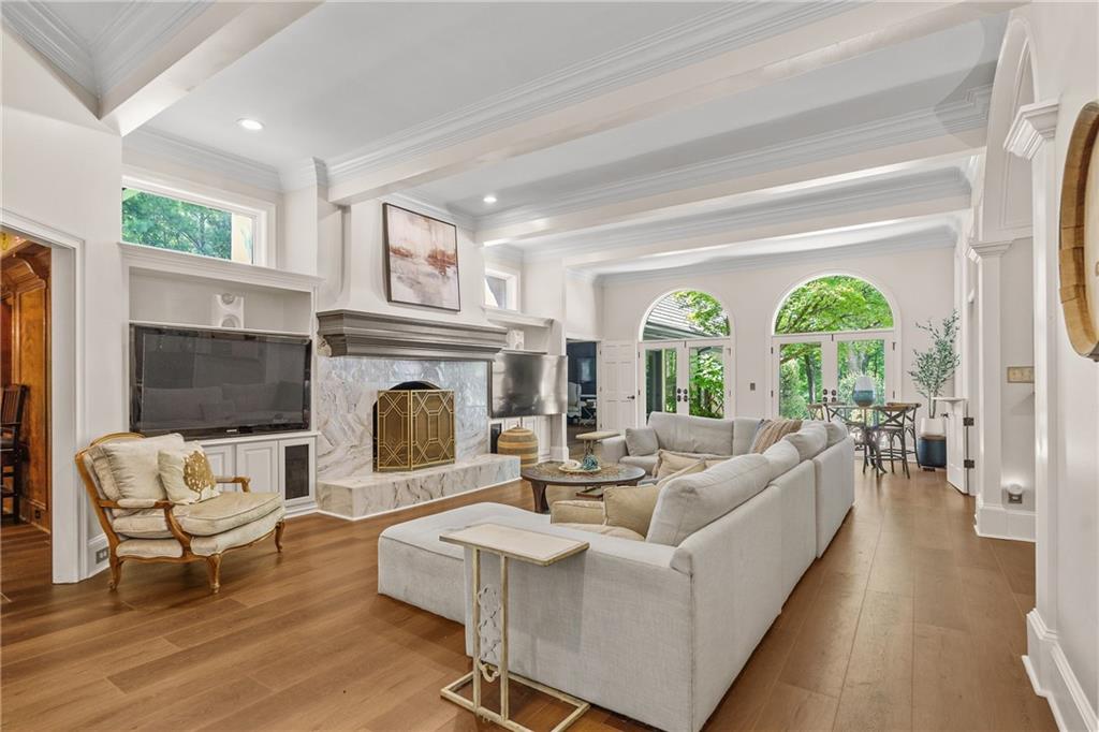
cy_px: 366
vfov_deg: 67.3
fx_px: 549
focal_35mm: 18
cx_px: 550
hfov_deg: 90.0
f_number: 6.3
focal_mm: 18
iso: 1250
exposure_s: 1/10
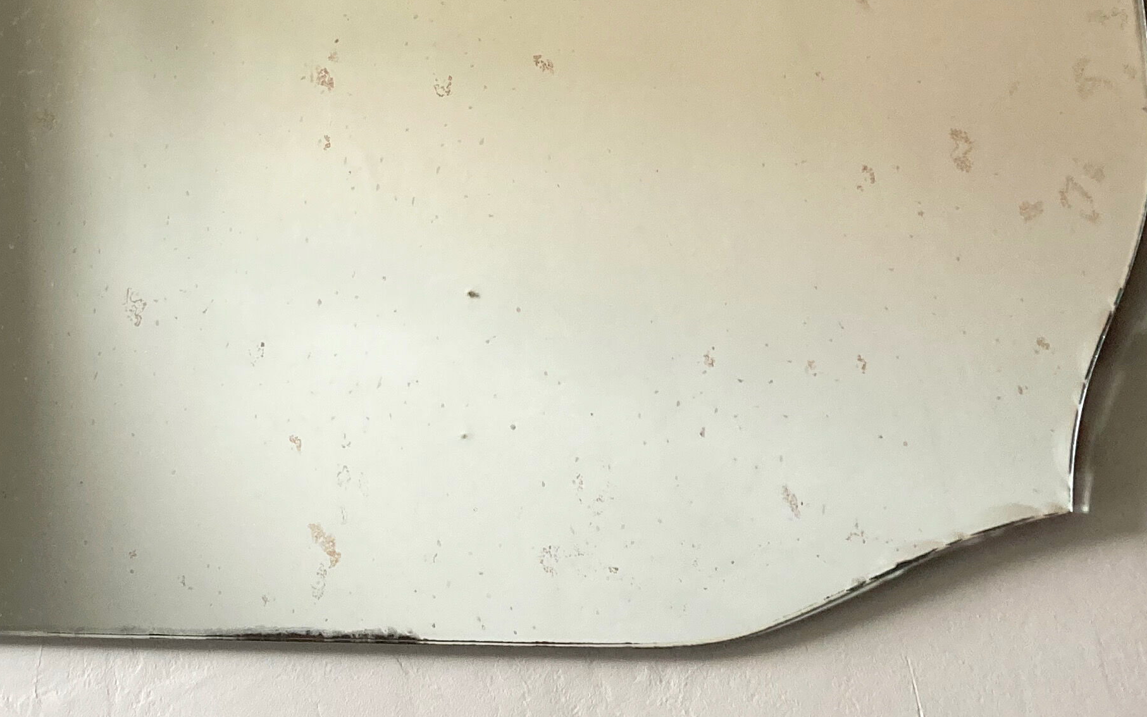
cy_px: -126
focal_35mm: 66
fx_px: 2063
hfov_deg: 30.6
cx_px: 316
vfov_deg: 18.7
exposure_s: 1/60
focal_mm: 3.99
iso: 100
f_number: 1.8
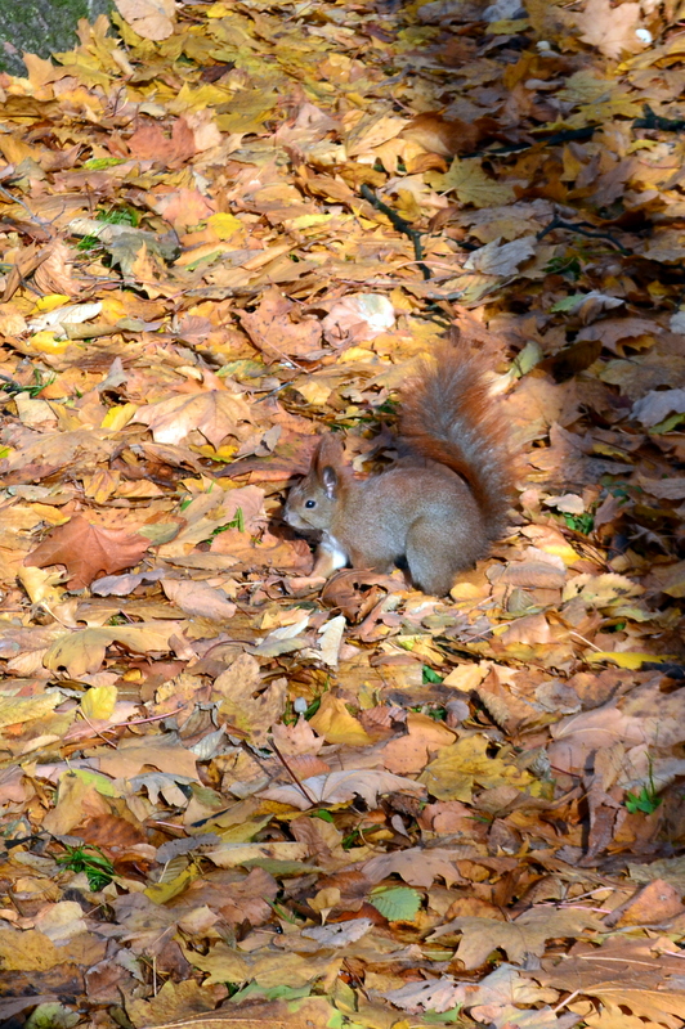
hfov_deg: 16.5
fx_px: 2359
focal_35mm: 82
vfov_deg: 24.6
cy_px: 514
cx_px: 342
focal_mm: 55
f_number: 9
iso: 400
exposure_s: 1/125
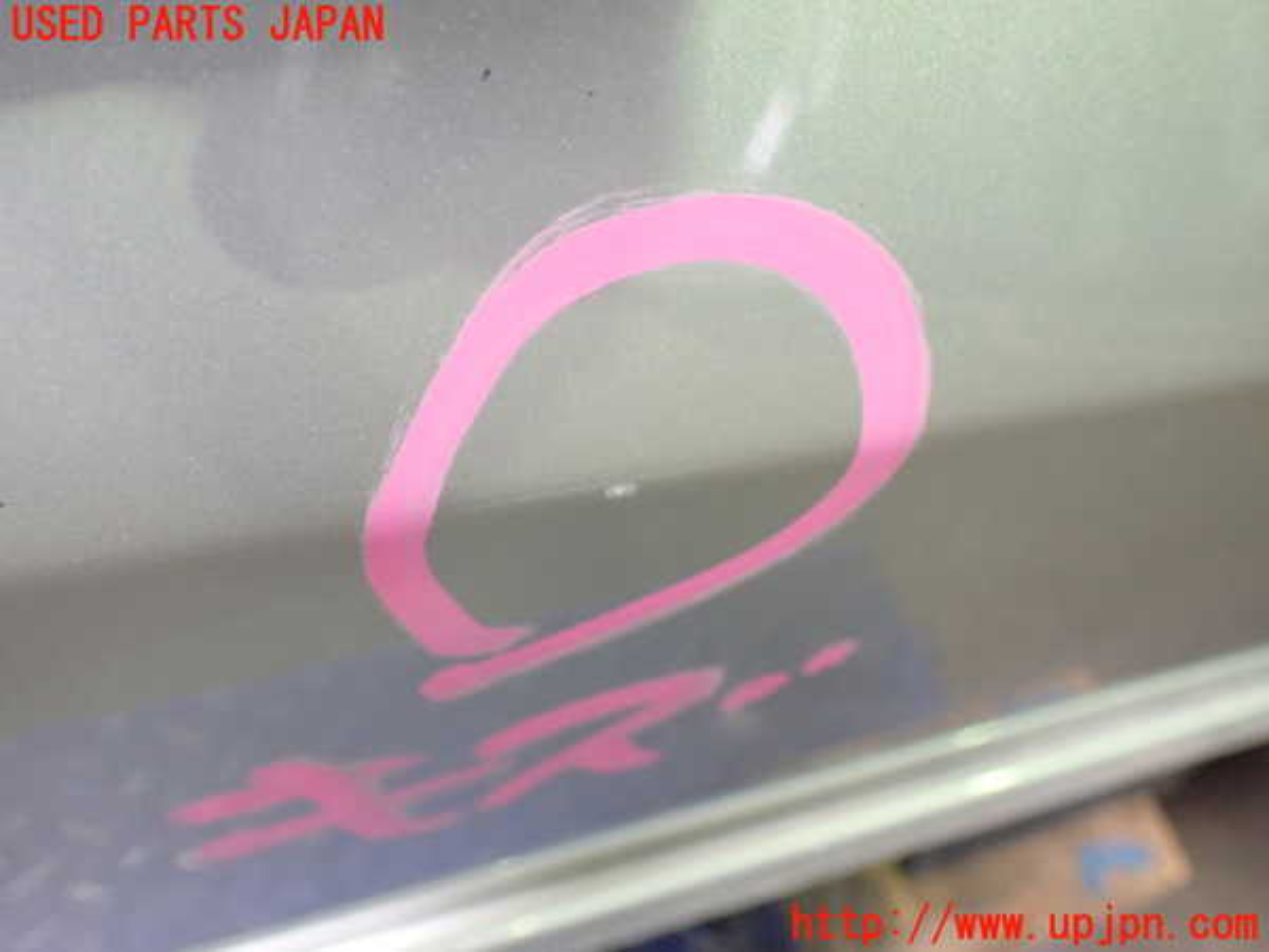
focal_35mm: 30
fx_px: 1100
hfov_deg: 60.0
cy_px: 476
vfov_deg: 46.8
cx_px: 634
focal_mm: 5.4
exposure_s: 1/60
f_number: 2.3
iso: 800
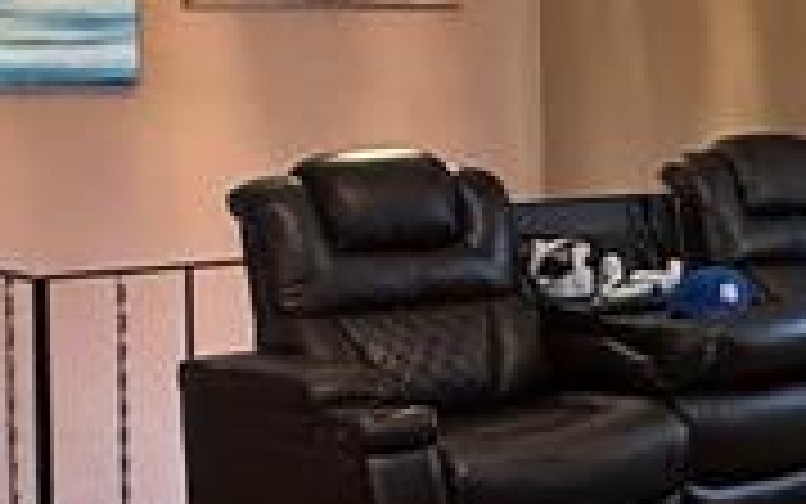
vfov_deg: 15.3
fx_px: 1868
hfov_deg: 17.6
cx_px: 1598
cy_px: 140
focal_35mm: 85
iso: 640
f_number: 2.2
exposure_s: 1/60
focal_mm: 2.22
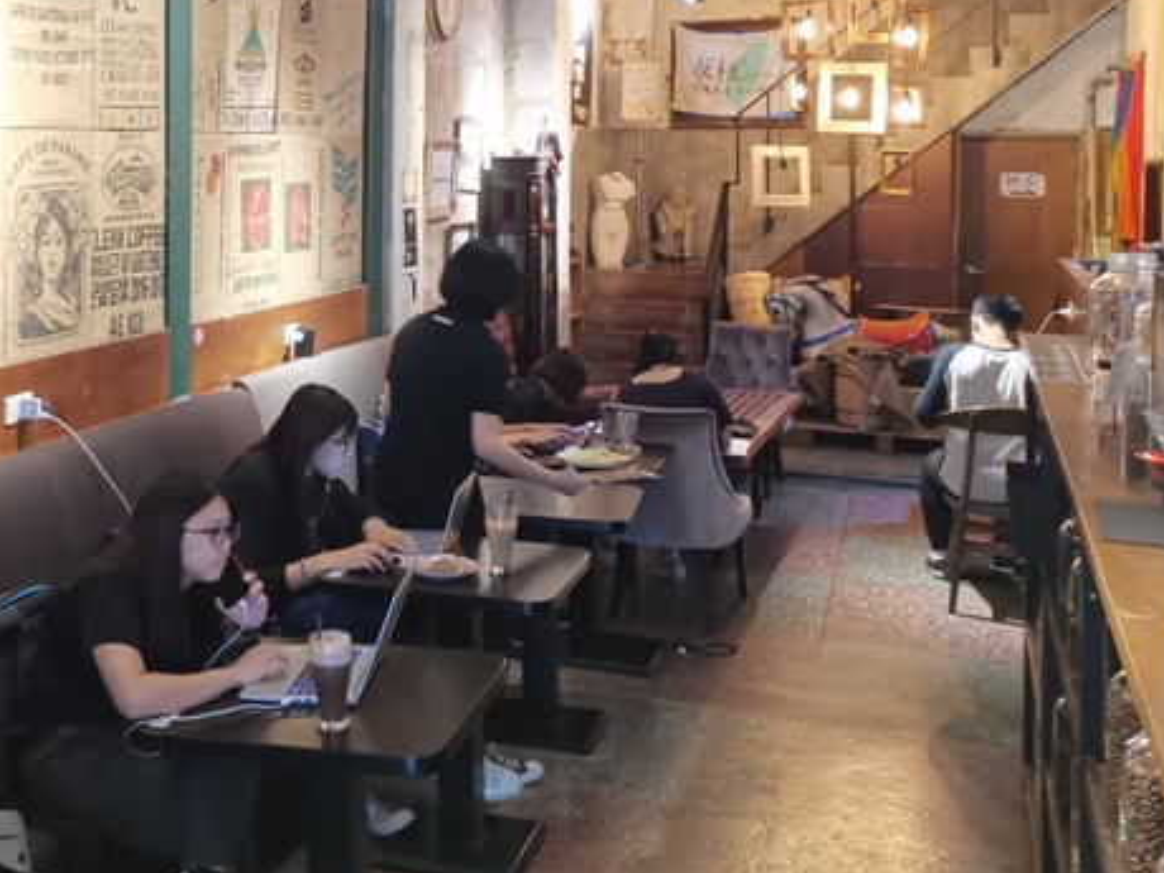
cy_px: 162
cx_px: 261
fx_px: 1580
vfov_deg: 30.1
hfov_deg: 39.1
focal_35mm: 47
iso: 400
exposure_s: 1/40
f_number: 1.8
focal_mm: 5.58
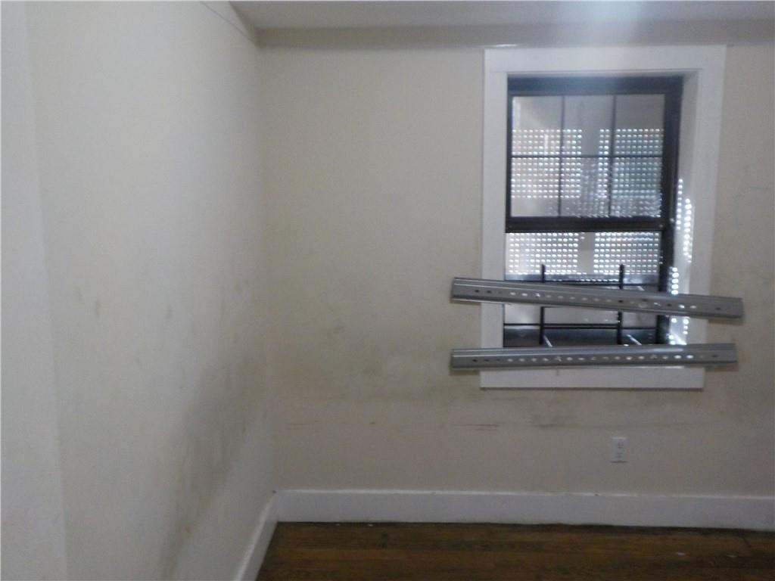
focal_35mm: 30
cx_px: 388
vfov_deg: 46.8
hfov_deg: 60.0
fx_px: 672
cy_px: 290
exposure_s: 1/30
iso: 360
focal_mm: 4.1
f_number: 3.3
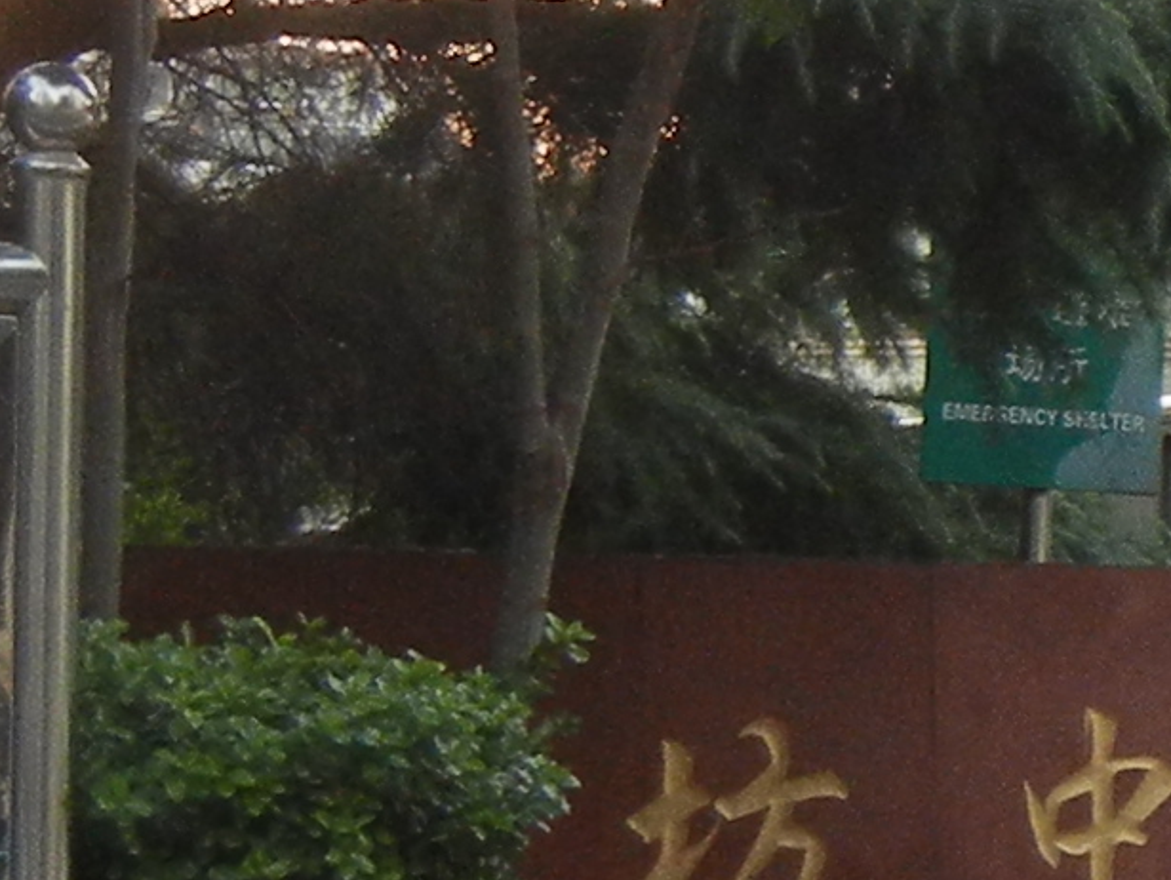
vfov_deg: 7.6
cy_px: 600
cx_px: 2186
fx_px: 6600
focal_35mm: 195
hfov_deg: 9.6
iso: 262
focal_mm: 5.4
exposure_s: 1/30
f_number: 3.5
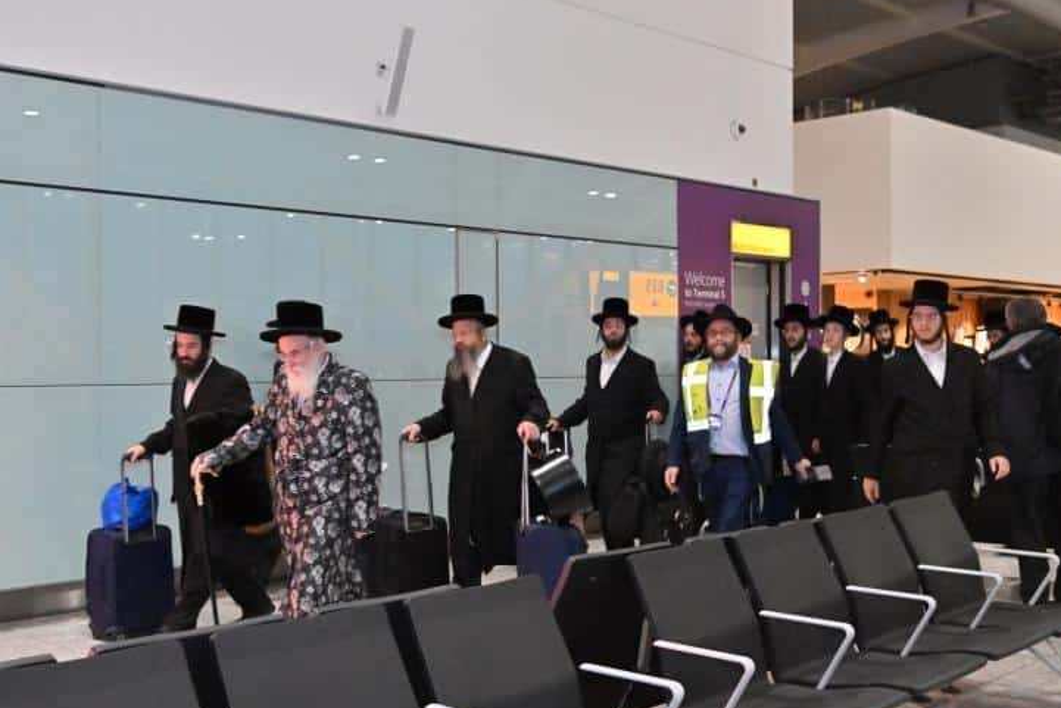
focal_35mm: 44
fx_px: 1297
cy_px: 373
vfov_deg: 30.5
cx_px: 493
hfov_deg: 44.5
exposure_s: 1/200
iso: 4000
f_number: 4
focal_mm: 31
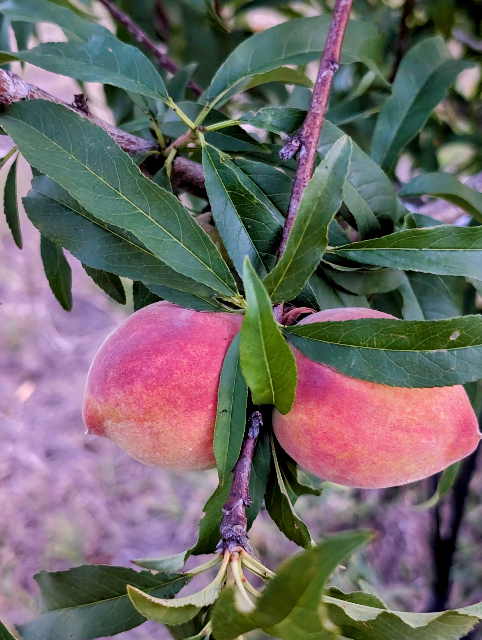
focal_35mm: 49
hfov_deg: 29.7
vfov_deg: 38.9
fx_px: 907
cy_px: 320
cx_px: 241
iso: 1222
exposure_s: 1/25.9
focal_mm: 6.9
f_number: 1.68
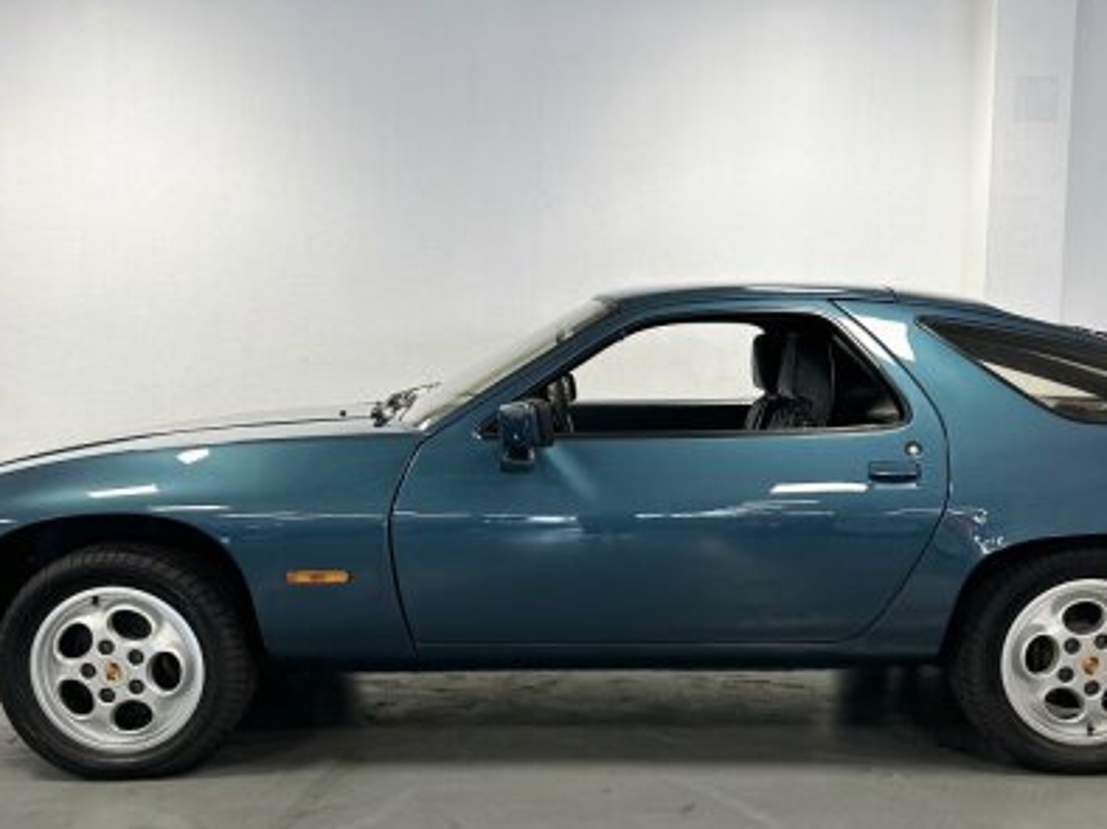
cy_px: 523
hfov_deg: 47.8
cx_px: 601
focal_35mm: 39
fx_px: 1246
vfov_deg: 36.6
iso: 200
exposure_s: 1/121
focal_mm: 6.86
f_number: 1.78
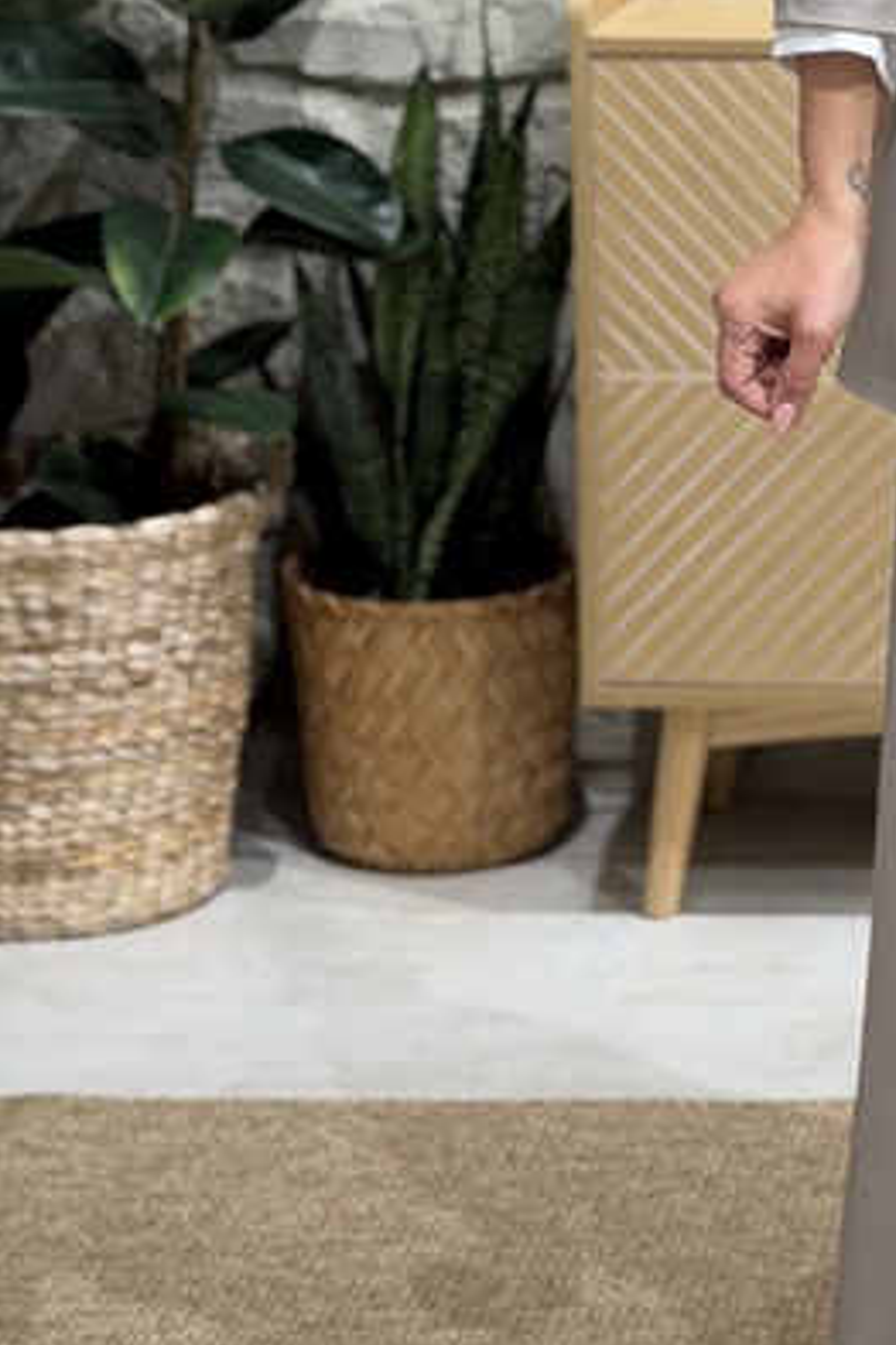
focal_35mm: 128
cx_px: 1235
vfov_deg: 15.9
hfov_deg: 10.4
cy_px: 267
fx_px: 4778
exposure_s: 1/100
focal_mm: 6.76
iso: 64
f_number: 1.78
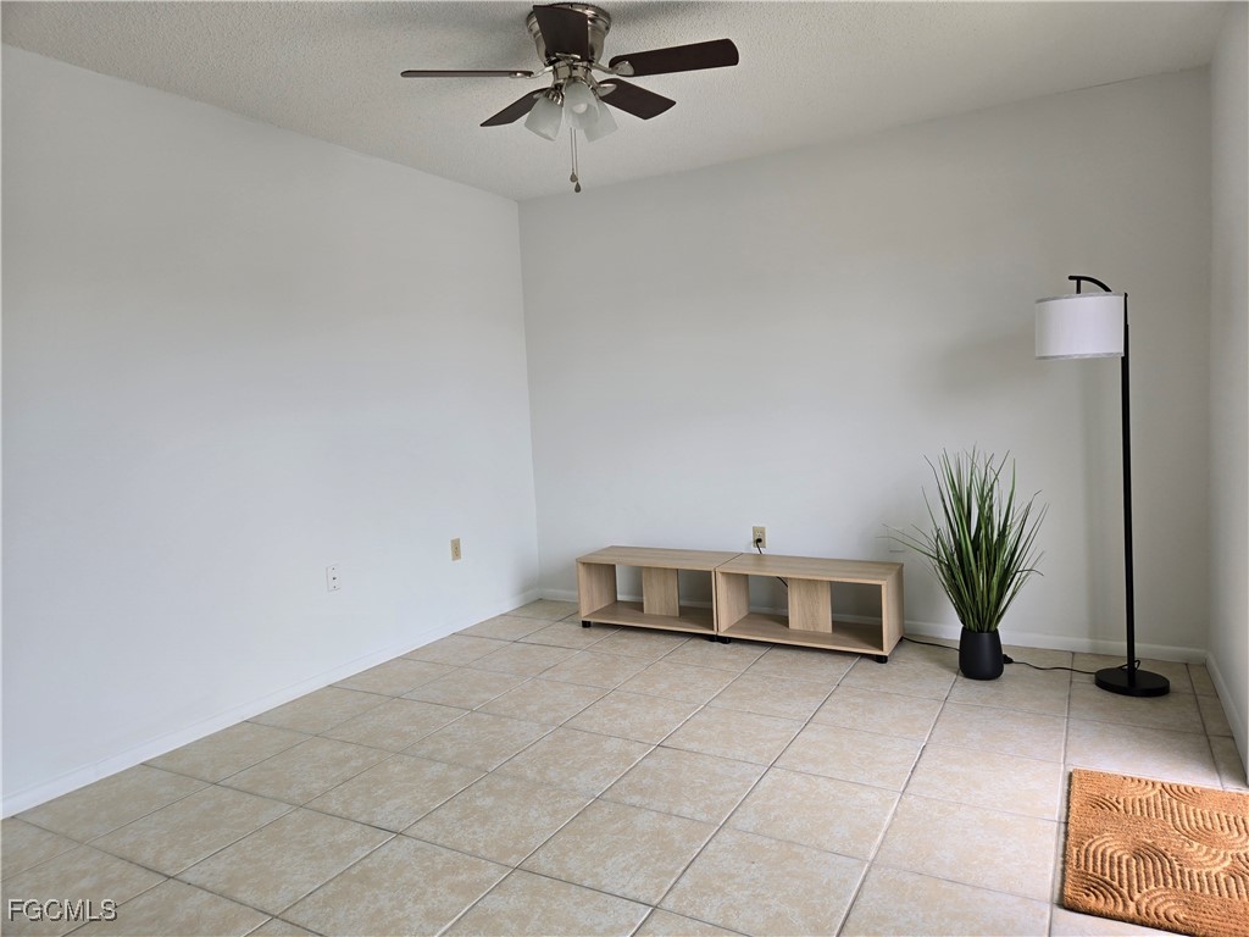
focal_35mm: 23
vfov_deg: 58.9
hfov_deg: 73.9
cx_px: 624
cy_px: 468
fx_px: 830
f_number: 1.8
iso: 25
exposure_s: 1/120
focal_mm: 5.4
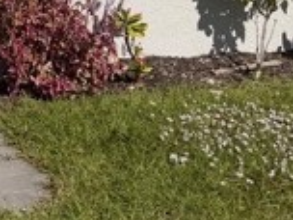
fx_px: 1024
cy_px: -127
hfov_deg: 16.2
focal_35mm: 121
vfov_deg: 11.6
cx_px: 91
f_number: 1.78
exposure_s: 1/10309
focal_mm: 6.76
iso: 80
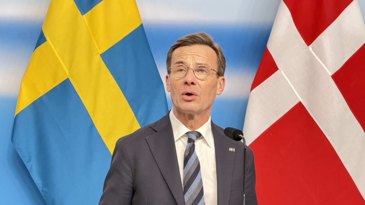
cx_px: 181
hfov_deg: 19.5
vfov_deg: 11.0
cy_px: 117
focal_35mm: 110
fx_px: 1065
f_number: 2.8
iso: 640
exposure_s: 1/77
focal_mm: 16.89
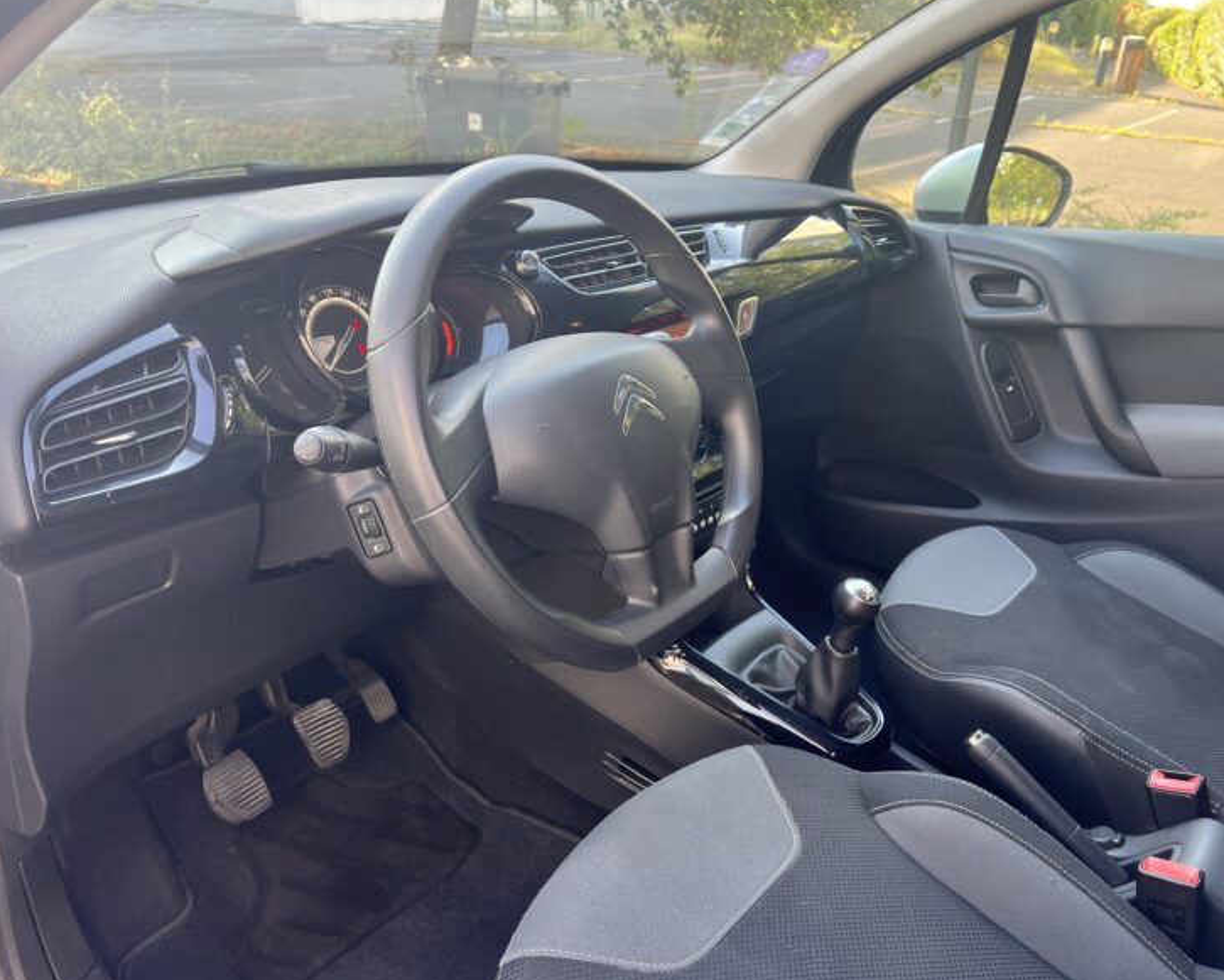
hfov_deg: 62.1
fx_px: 1014
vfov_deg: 51.5
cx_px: 658
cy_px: 483
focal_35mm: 28
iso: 64
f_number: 1.5
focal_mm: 5.7
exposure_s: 1/121
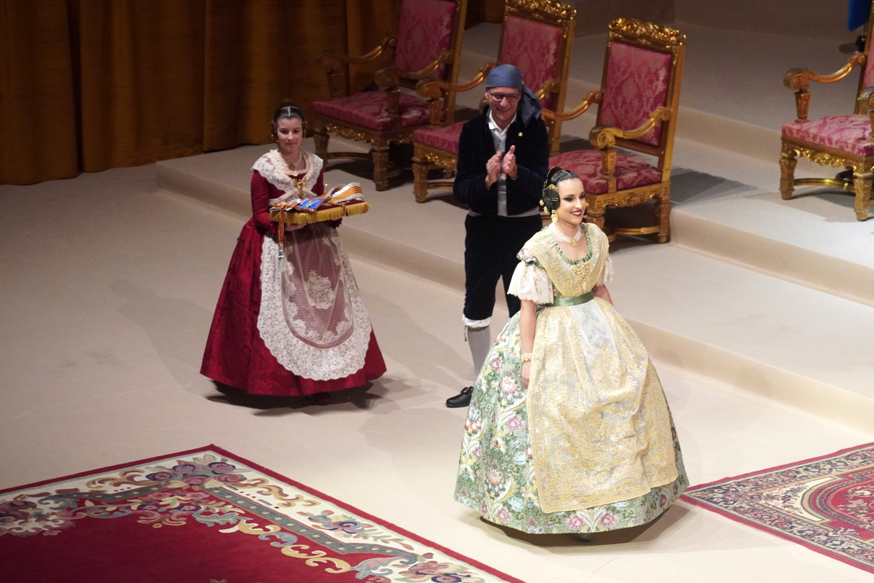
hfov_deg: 13.7
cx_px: 437
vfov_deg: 9.1
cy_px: 292
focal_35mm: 150
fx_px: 3641
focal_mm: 100
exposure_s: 1/160
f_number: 5.6
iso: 3200
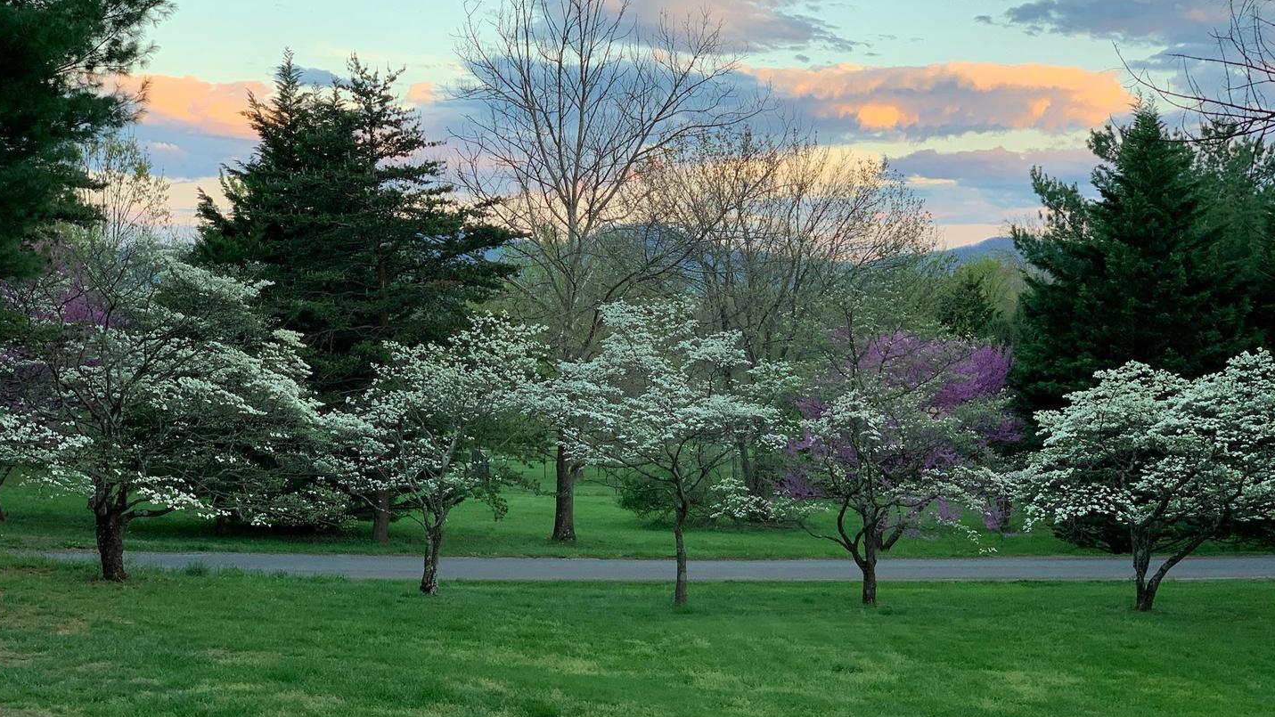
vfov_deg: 21.1
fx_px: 1927
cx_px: 635
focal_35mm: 57
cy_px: 351
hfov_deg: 36.6
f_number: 2.4
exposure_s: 1/122
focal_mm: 6
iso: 50
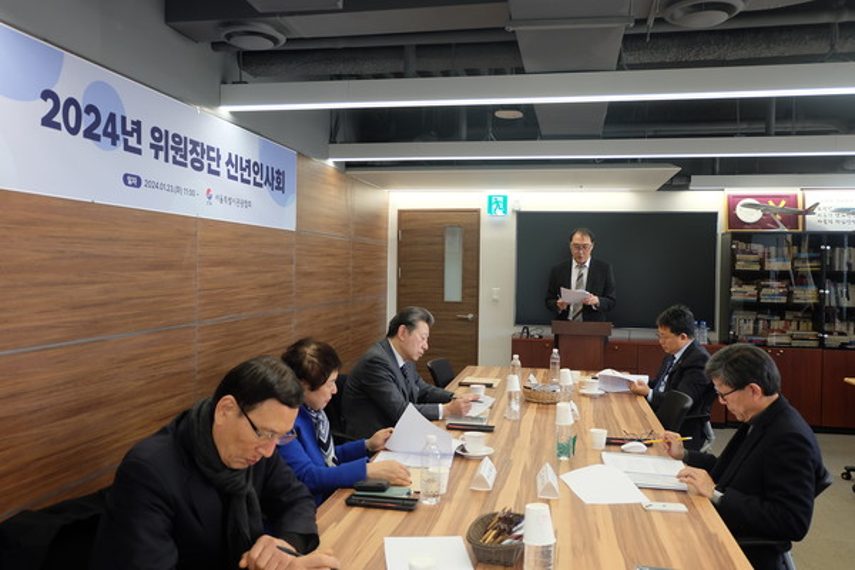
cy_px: 285
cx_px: 428
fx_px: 641
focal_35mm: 27
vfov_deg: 47.9
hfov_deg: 67.4
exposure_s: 1/90
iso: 640
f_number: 3.6
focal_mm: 18.2
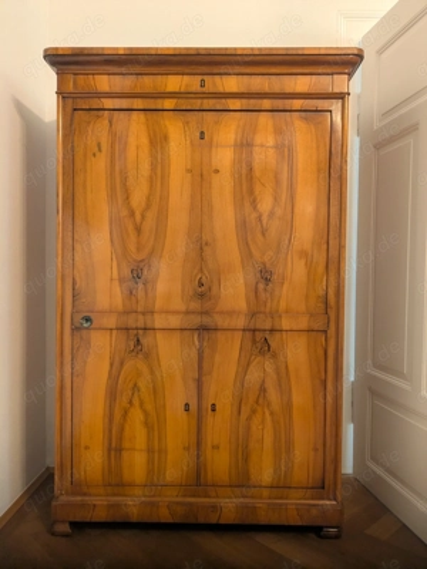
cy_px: 284
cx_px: 214
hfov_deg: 51.4
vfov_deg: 65.3
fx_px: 444
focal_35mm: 27
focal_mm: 4.38
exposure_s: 1/25
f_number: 1.73
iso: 256
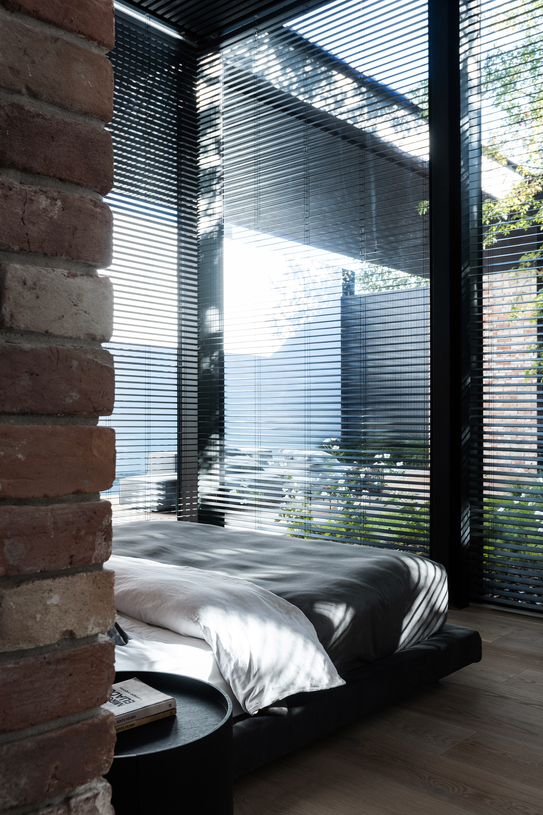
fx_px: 814
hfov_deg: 36.9
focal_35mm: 36
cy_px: 408
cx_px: 272
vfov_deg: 53.1
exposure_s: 1/10
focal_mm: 24
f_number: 10
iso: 100
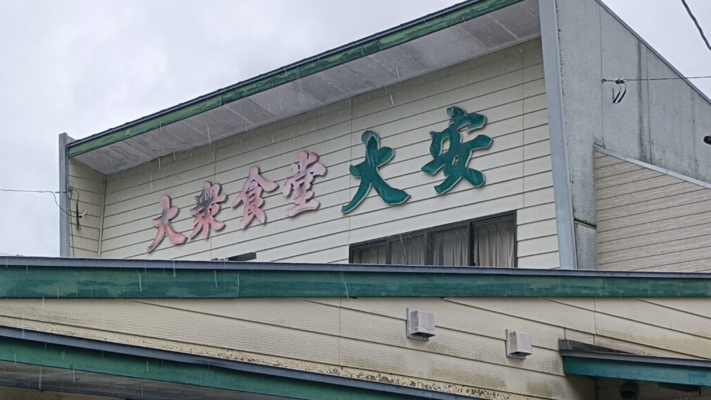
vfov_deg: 17.7
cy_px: 203
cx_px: 354
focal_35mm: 68
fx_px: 1282
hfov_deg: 31.0
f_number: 1.7
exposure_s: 1/317
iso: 50
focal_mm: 4.7
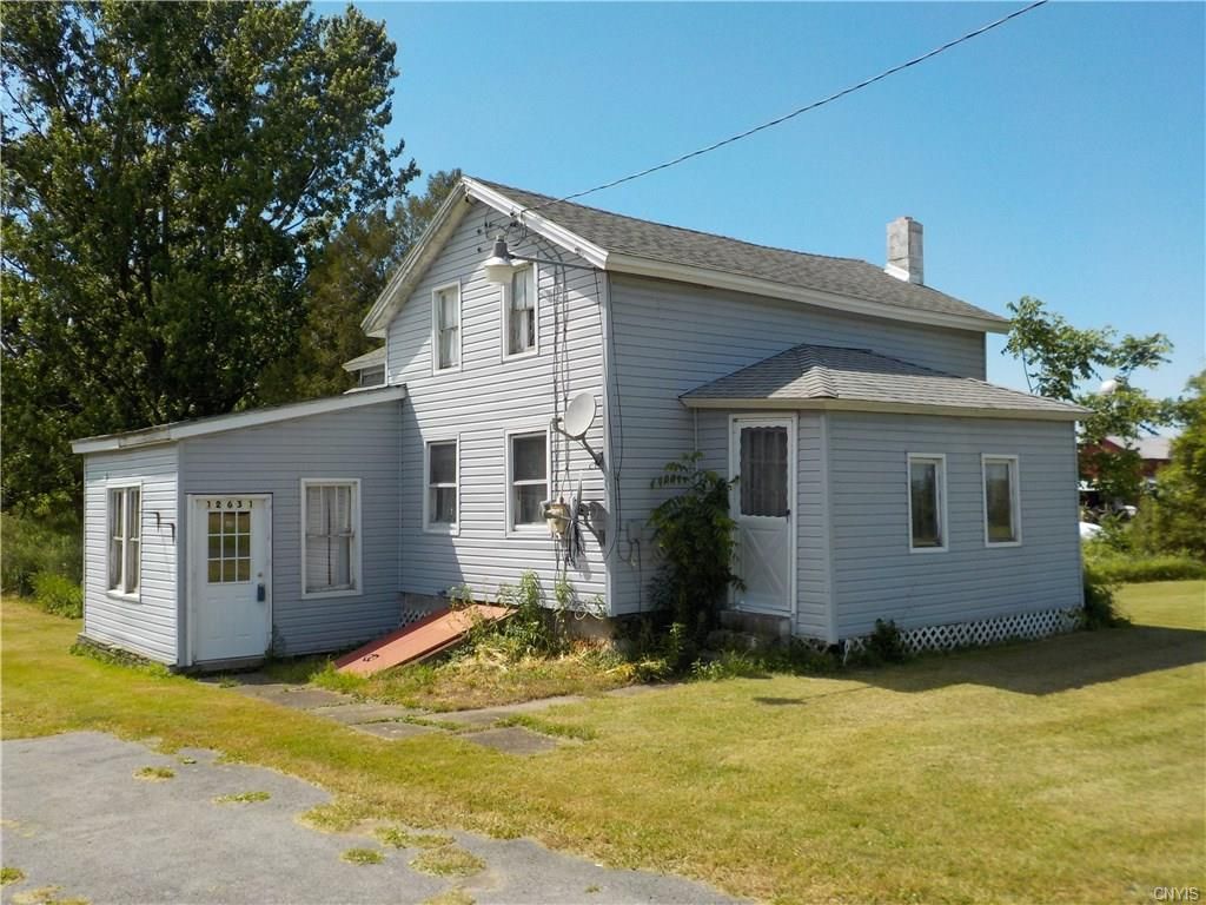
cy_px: 452
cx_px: 603
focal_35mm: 30
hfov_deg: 60.0
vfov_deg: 46.8
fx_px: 1045
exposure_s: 1/1000
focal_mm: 4.1
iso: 125
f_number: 3.3
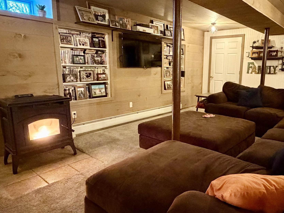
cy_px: 106
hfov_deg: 66.1
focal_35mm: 26
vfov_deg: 53.1
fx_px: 213
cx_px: 180
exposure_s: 1/30
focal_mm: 2.22
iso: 1250
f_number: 2.2
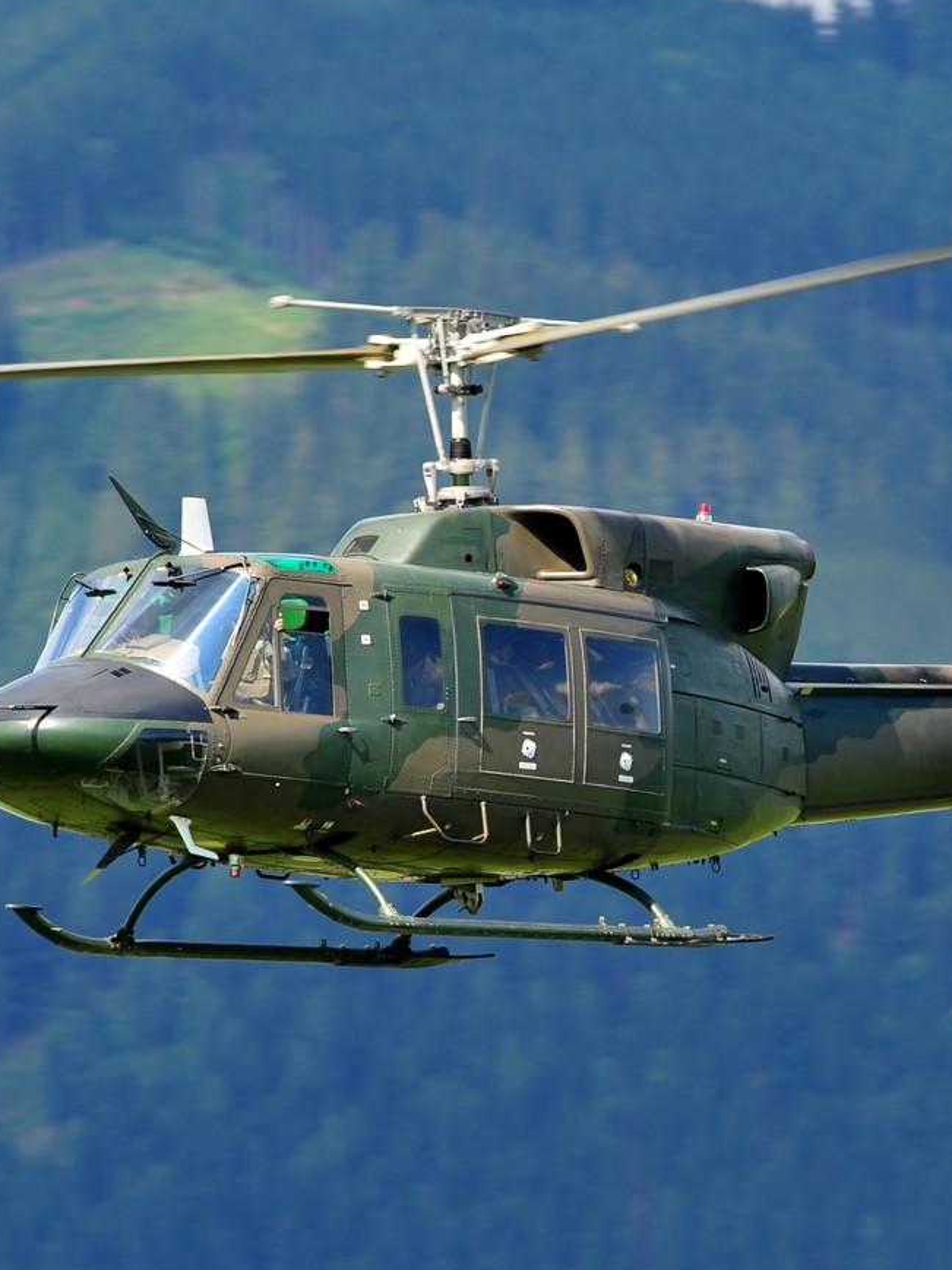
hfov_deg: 1.8
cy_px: 606
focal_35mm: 837
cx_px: 604
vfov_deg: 2.4
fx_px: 30692
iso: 200
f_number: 8
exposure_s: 1/320
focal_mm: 420
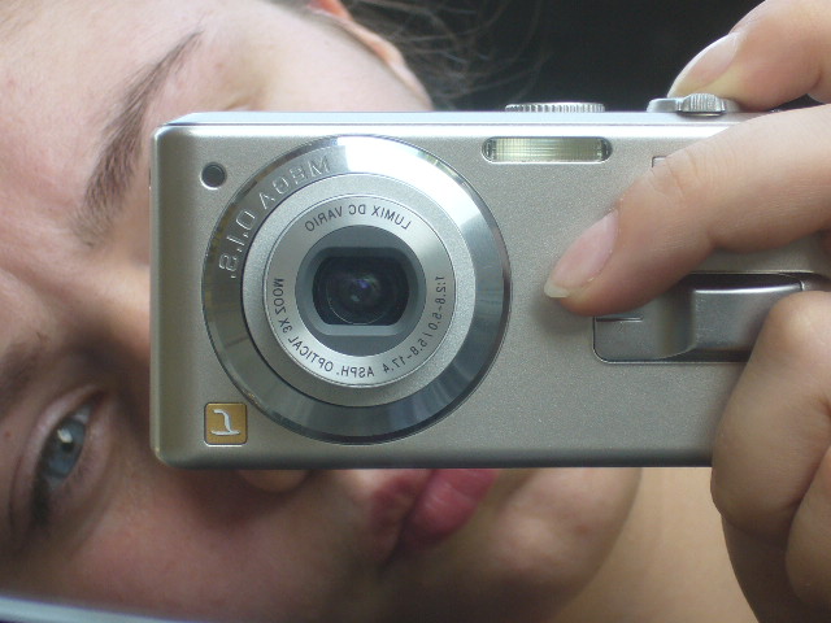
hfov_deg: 15.1
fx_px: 3145
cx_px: 416
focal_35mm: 131
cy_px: 312
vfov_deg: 11.3
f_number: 5
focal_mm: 17.4
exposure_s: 1/30
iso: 80
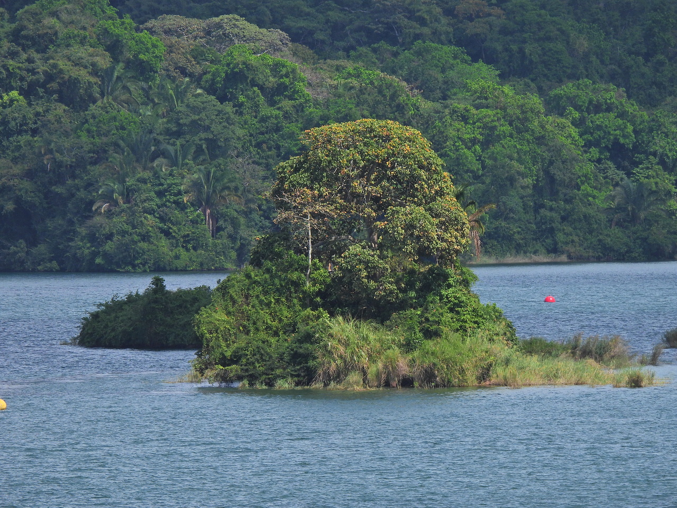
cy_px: 254
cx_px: 338
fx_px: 12712
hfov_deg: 3.1
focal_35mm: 650
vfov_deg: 2.3
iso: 100
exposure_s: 1/1000
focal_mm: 116
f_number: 5.6
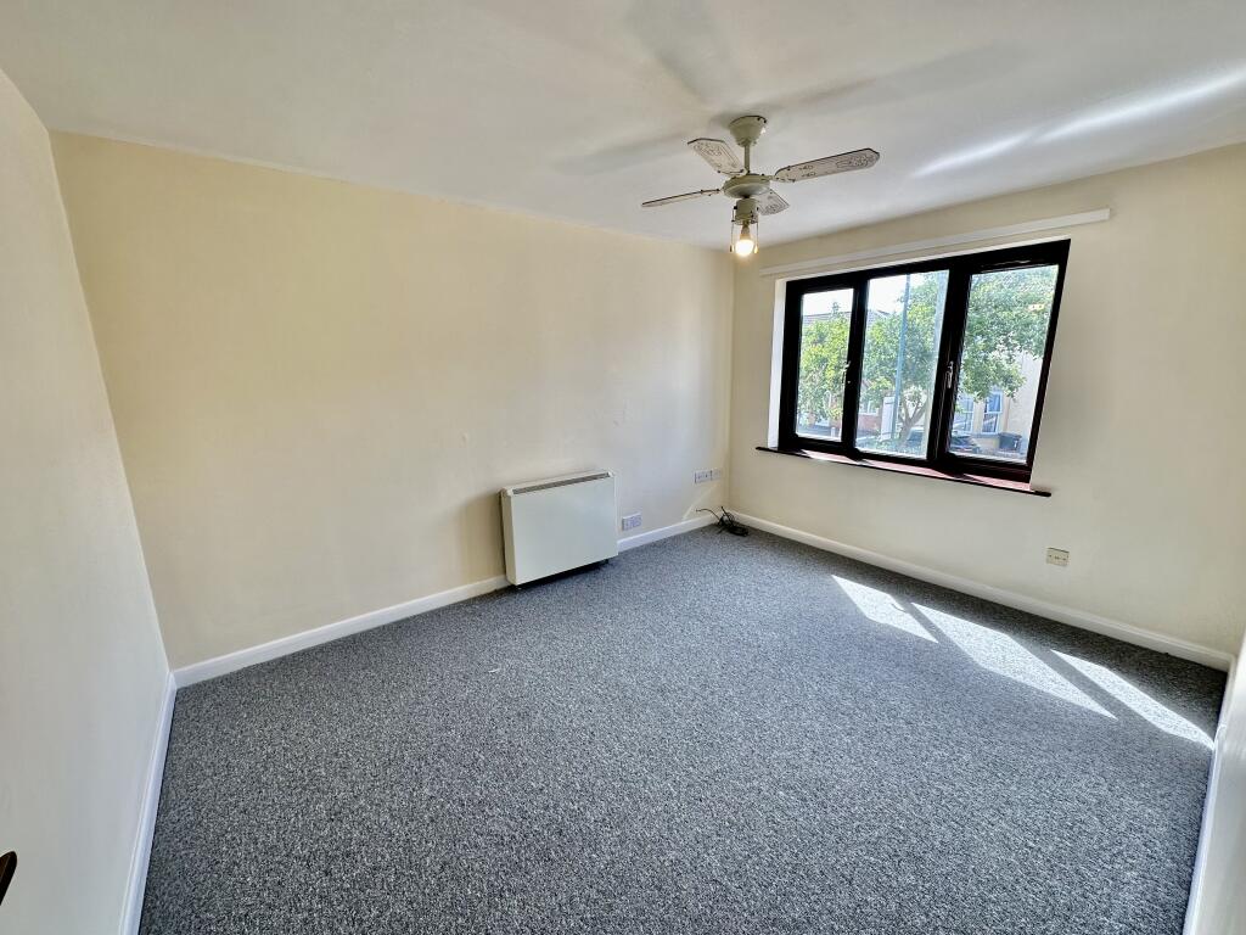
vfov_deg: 85.7
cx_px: 623
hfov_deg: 102.1
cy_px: 468
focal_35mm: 14
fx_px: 504
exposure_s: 1/150
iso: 40
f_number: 2.2
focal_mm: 2.22
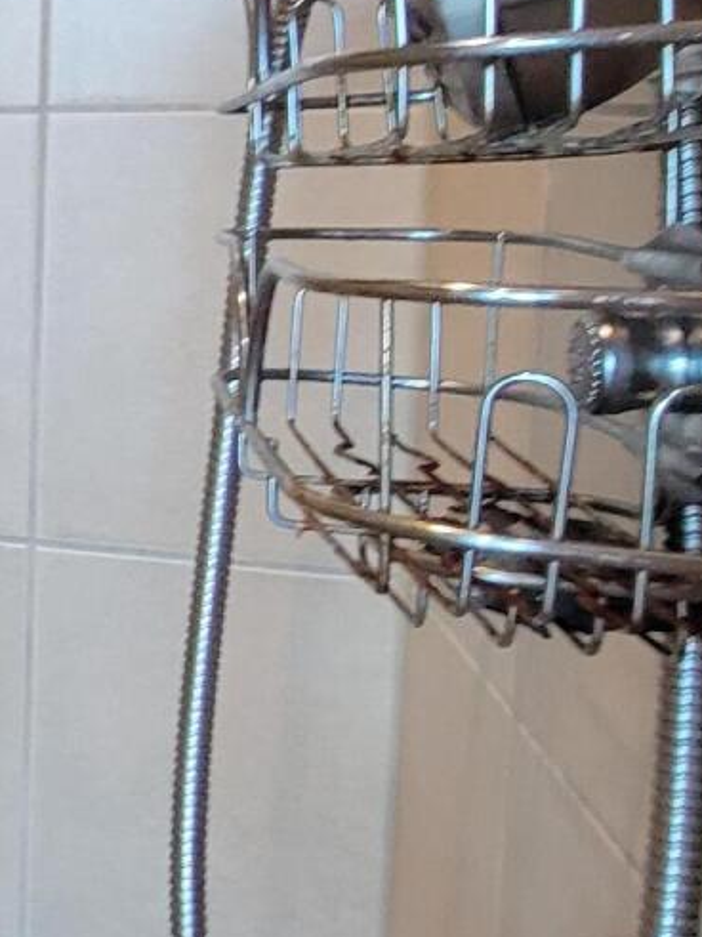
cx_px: -708
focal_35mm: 53
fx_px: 1434
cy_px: 261
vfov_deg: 35.6
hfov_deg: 18.2
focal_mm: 2.2
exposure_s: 1/60
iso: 250
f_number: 2.2
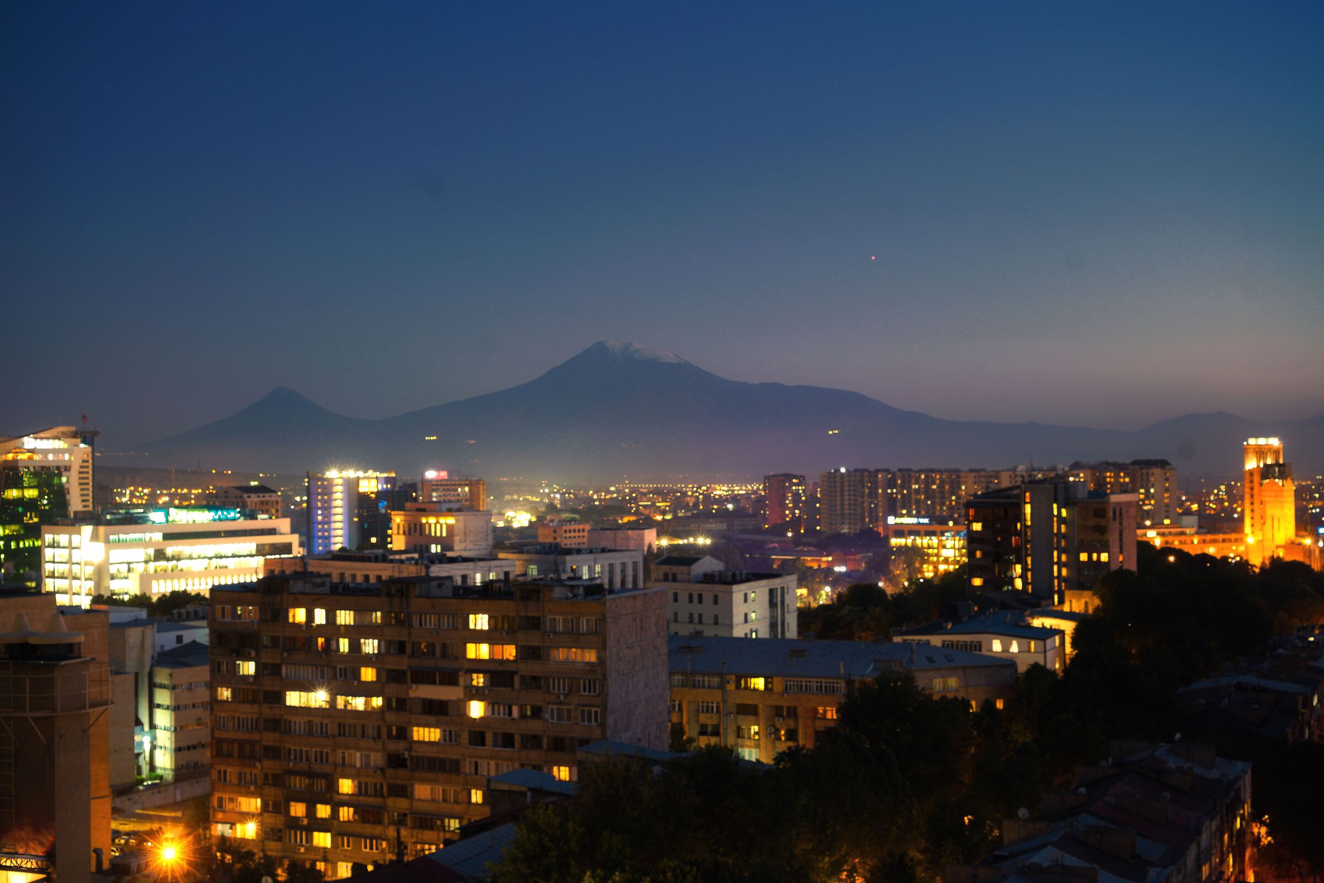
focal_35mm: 46
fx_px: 1692
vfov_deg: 29.3
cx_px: 662
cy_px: 442
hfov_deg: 42.7
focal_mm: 46
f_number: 5.6
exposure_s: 10
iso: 100
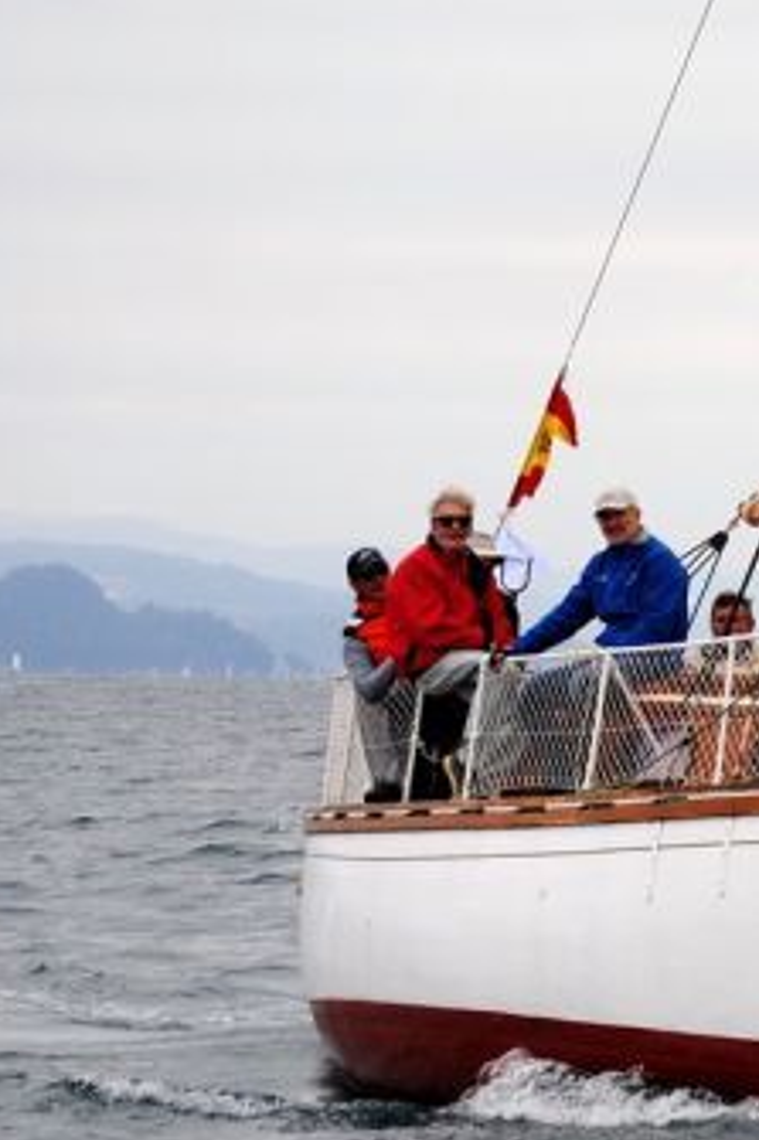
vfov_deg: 8.4
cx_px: 1215
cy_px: 437
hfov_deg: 5.6
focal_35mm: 244
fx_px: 7724
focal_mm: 68
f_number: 5.6
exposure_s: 1/500
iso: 160
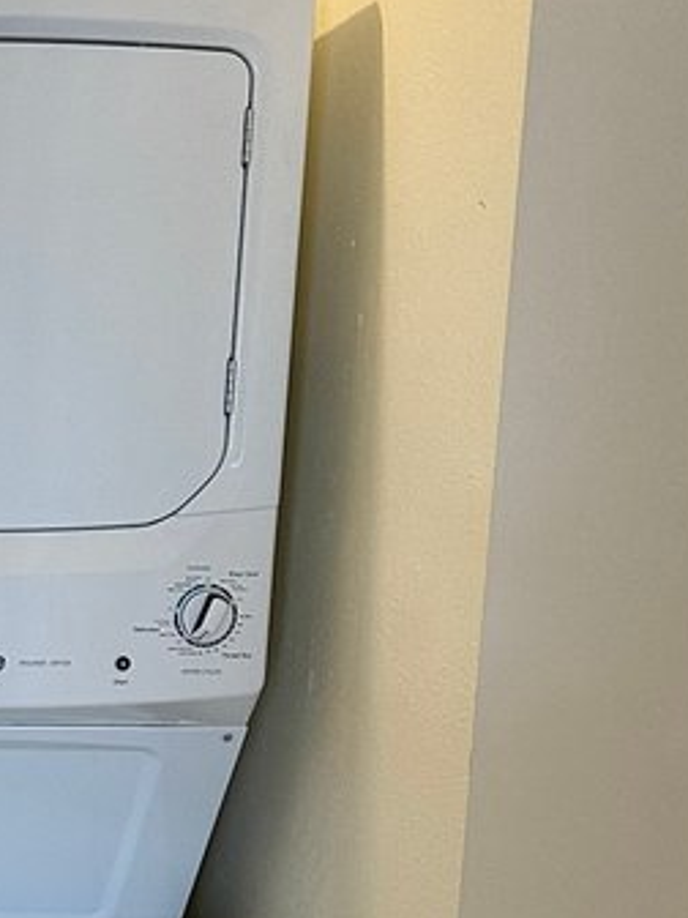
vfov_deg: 23.6
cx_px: -427
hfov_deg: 16.2
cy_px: 794
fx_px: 2147
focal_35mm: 81
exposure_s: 1/120
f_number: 1.78
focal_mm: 6.86
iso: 200
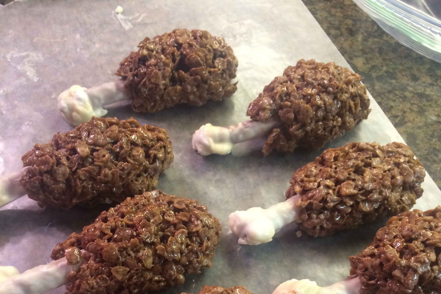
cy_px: 294
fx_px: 502
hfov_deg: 47.4
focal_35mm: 41
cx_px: 223
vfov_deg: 30.4
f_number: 2.2
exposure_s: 1/30
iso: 160
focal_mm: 4.15
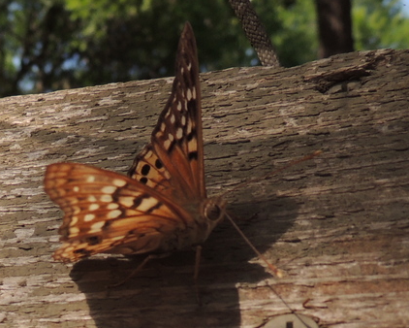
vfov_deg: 20.7
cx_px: 63
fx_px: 860
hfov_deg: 26.1
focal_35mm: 71
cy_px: 345
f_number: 3
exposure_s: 1/800
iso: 100
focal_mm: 4.3
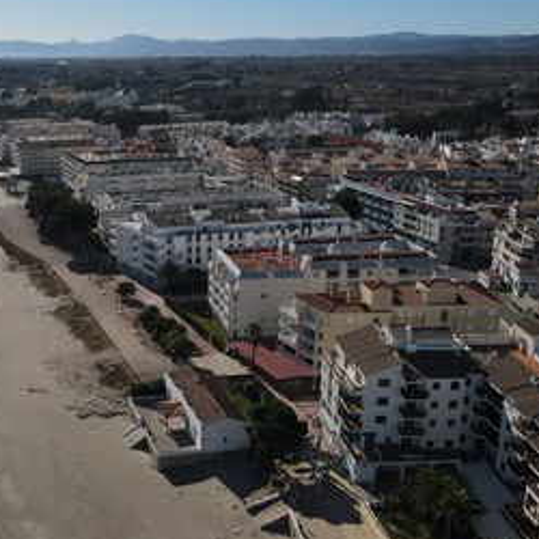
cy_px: 253
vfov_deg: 42.8
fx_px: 687
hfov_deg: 42.1
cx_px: 170
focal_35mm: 39
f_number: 2.8
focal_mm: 4.5
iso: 100
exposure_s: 1/1500
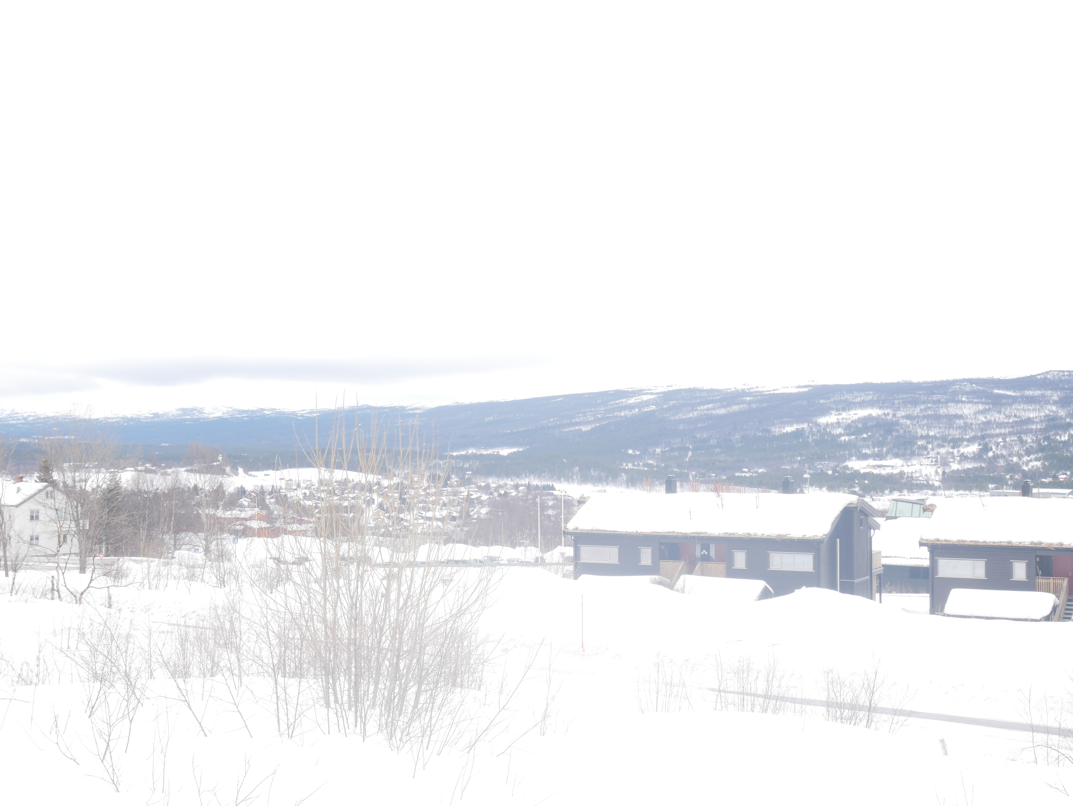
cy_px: 403
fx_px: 1551
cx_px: 536
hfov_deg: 38.2
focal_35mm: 50
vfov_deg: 29.1
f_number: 7.1
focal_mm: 25
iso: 200
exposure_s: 1/160
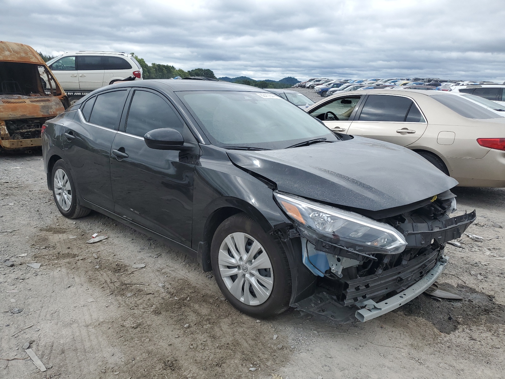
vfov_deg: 53.1
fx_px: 379
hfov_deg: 67.3
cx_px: 252
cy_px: 190
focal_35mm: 26
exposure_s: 1/1111
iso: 50
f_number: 1.5
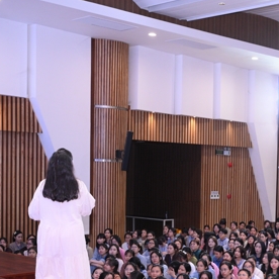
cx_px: 289
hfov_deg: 23.8
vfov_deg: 24.8
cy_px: 198
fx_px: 629
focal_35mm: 69
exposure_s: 1/160
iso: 2500
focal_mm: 34.5
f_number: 4
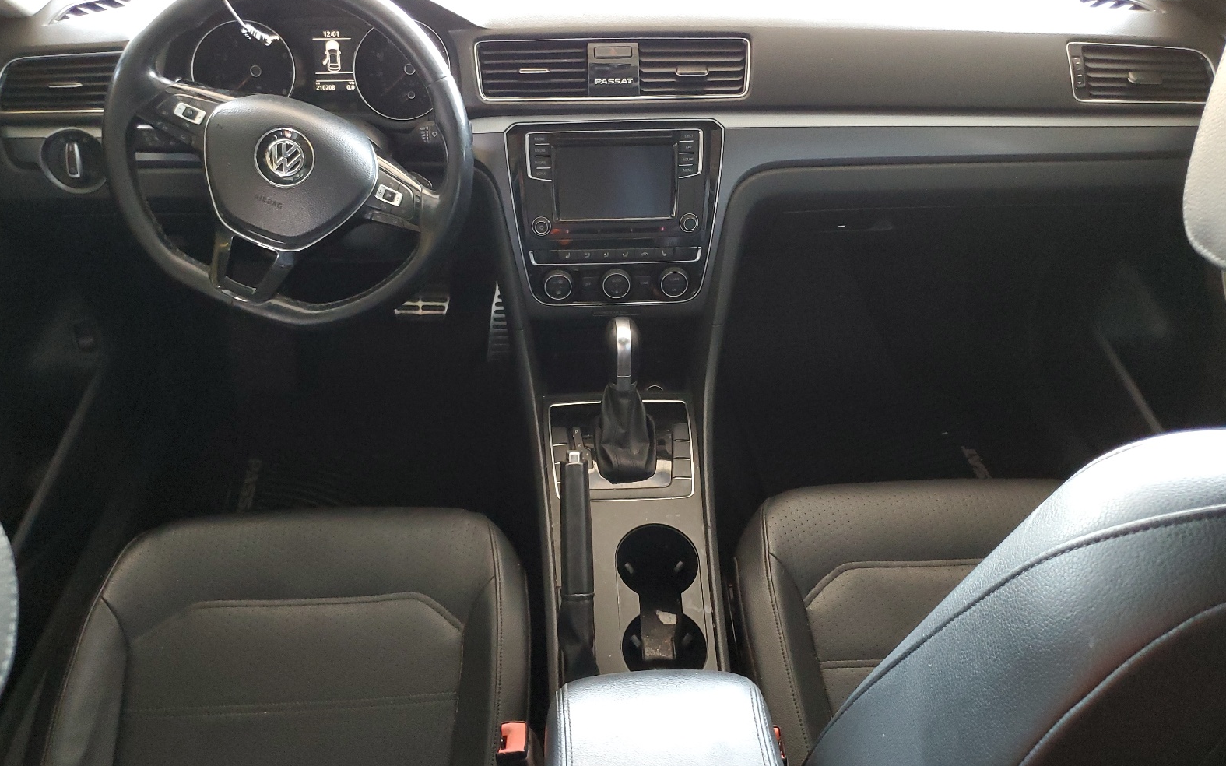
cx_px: 606
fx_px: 935
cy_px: 393
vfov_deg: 44.5
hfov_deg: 66.5
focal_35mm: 28
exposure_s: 1/30
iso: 293
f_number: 1.5
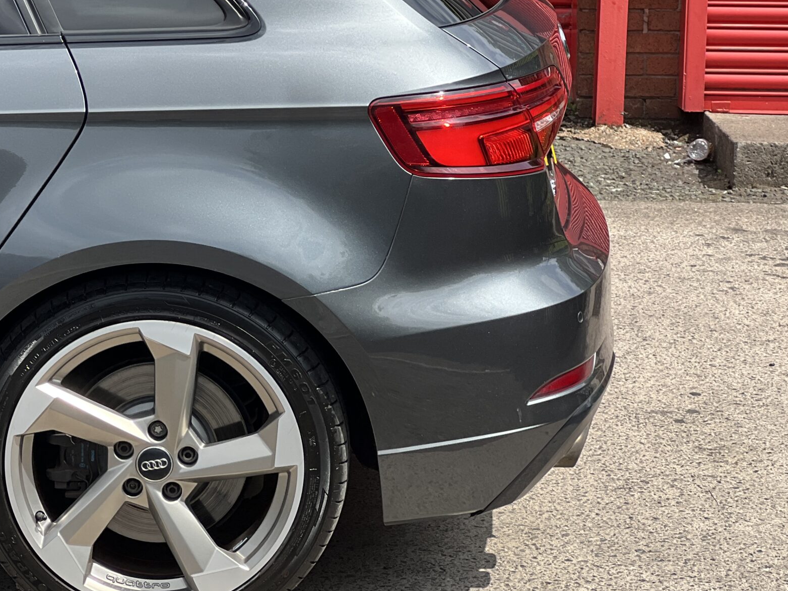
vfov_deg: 11.8
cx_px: 202
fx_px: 2868
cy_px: 237
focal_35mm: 126
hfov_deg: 15.6
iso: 32
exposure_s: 1/426
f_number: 2.8
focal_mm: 9
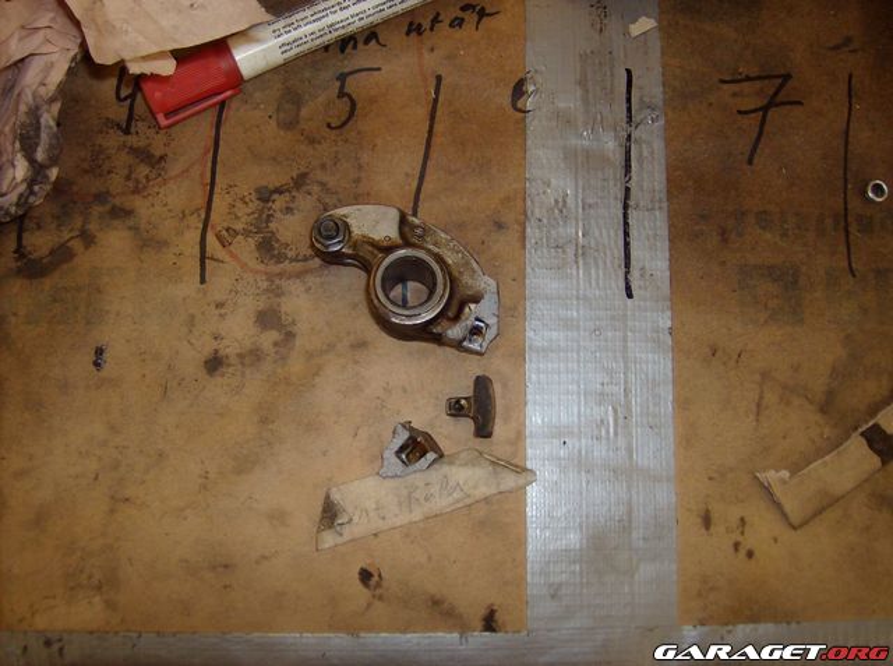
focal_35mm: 36
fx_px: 927
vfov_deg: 39.5
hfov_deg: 51.5
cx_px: 446
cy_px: 333
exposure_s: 1/60
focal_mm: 6
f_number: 2.8
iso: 200
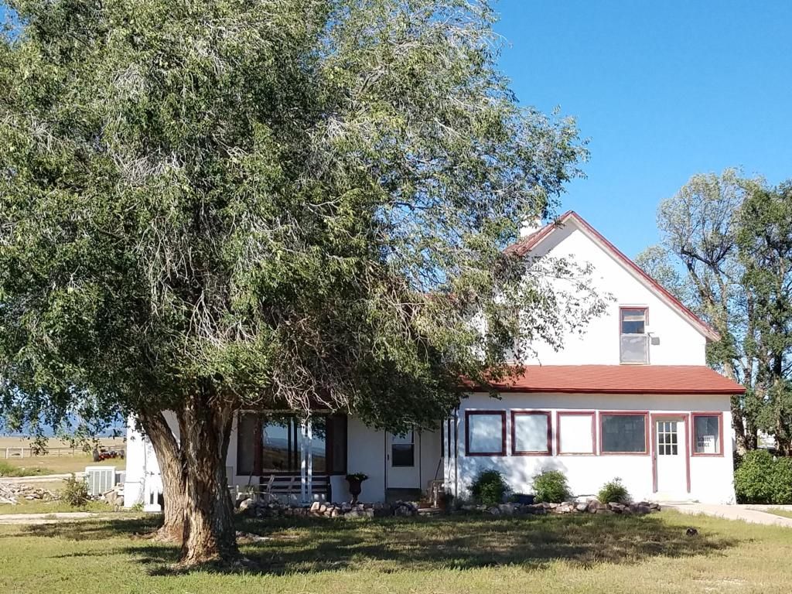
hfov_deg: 67.3
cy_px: 297
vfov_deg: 53.1
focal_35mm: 26
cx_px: 396
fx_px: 595
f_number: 1.7
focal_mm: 4.2
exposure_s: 1/2040
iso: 50
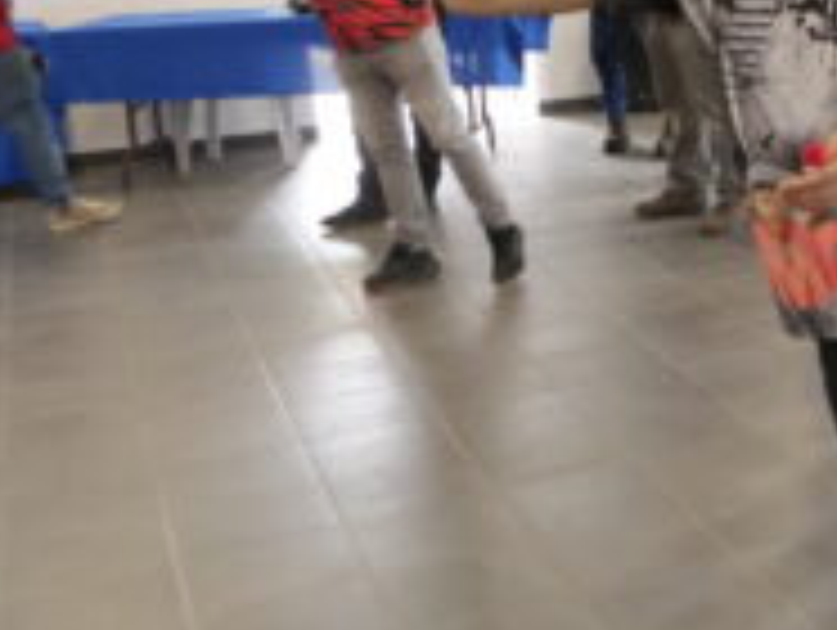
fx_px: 1598
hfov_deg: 24.9
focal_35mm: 66
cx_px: 1130
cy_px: 135
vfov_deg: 22.0
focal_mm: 12
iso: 1600
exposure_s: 1/125
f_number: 2.8
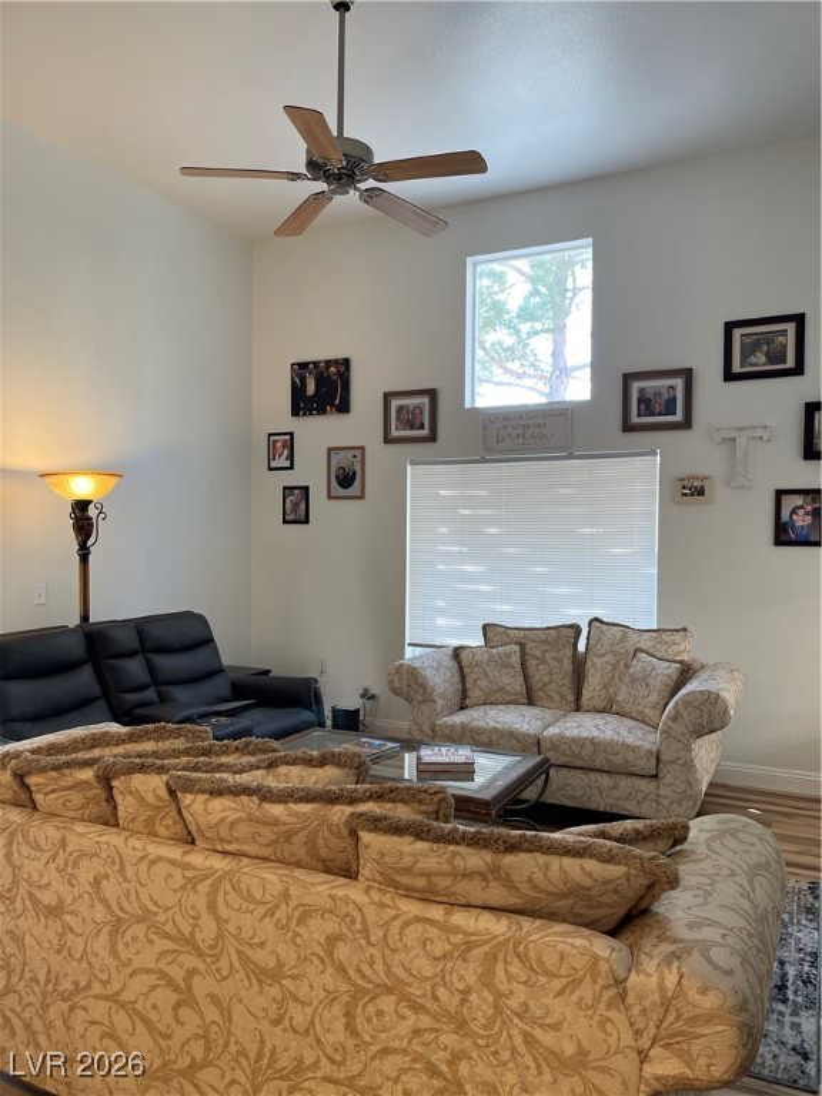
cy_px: 548
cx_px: 411
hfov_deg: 54.9
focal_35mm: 25
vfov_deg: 69.4
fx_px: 792
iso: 125
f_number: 1.6
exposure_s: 1/120
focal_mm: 5.1
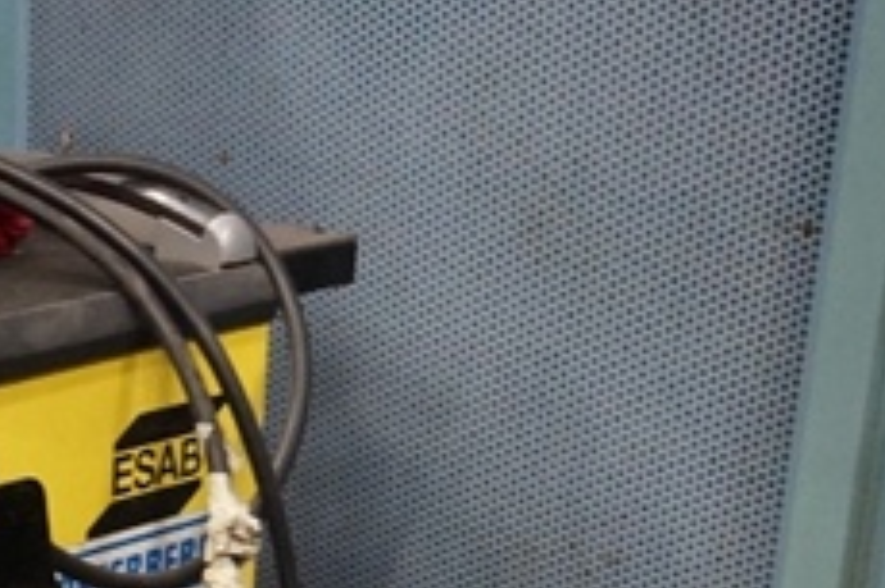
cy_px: 842
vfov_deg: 13.2
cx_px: -108
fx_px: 2421
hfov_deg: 19.7
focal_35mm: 99
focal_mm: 21
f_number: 4
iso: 3200
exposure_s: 1/50
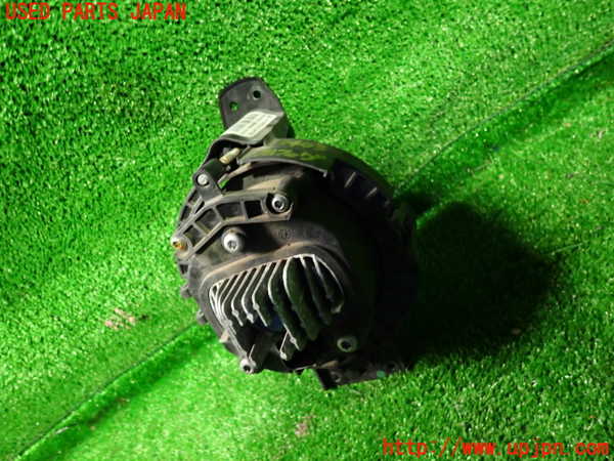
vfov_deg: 54.9
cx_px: 307
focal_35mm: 25
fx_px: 443
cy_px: 230
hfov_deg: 69.4
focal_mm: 4.5
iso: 640
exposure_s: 1/30
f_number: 2
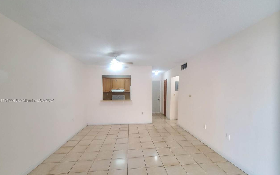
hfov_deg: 105.3
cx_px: 139
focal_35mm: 14
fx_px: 107
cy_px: 101
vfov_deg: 78.1
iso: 400
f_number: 2.2
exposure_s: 1/60
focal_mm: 1.8
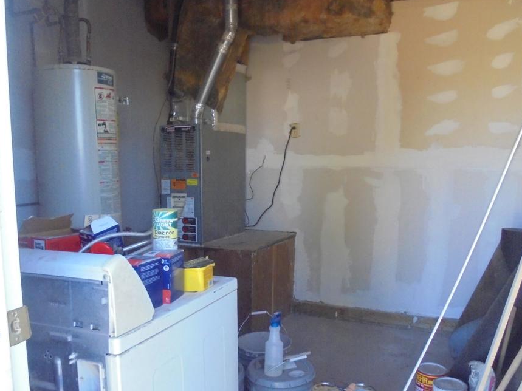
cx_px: 268
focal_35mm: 31
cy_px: 226
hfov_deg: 58.3
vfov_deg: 45.3
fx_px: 467
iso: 500
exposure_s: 1/125
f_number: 3.5
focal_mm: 4.6
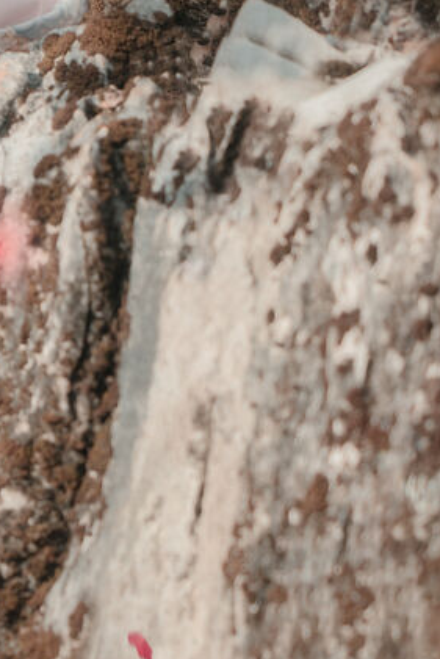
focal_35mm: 526
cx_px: -409
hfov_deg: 2.6
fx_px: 9635
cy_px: 18
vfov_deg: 3.9
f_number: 2.8
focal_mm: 124
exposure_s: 1/640
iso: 50
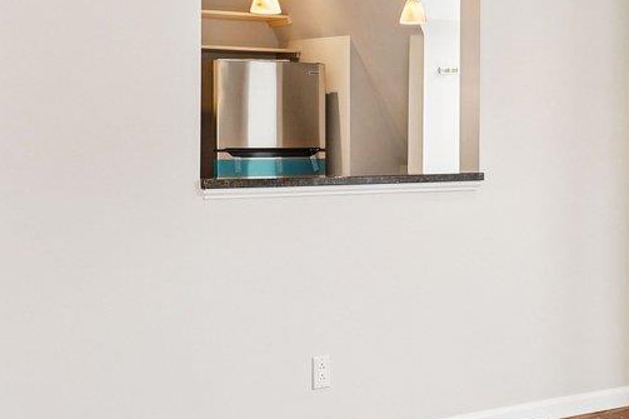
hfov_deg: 35.0
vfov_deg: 23.6
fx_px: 996
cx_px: 373
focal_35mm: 57
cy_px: 128
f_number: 8
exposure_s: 1/50
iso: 400
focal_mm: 14
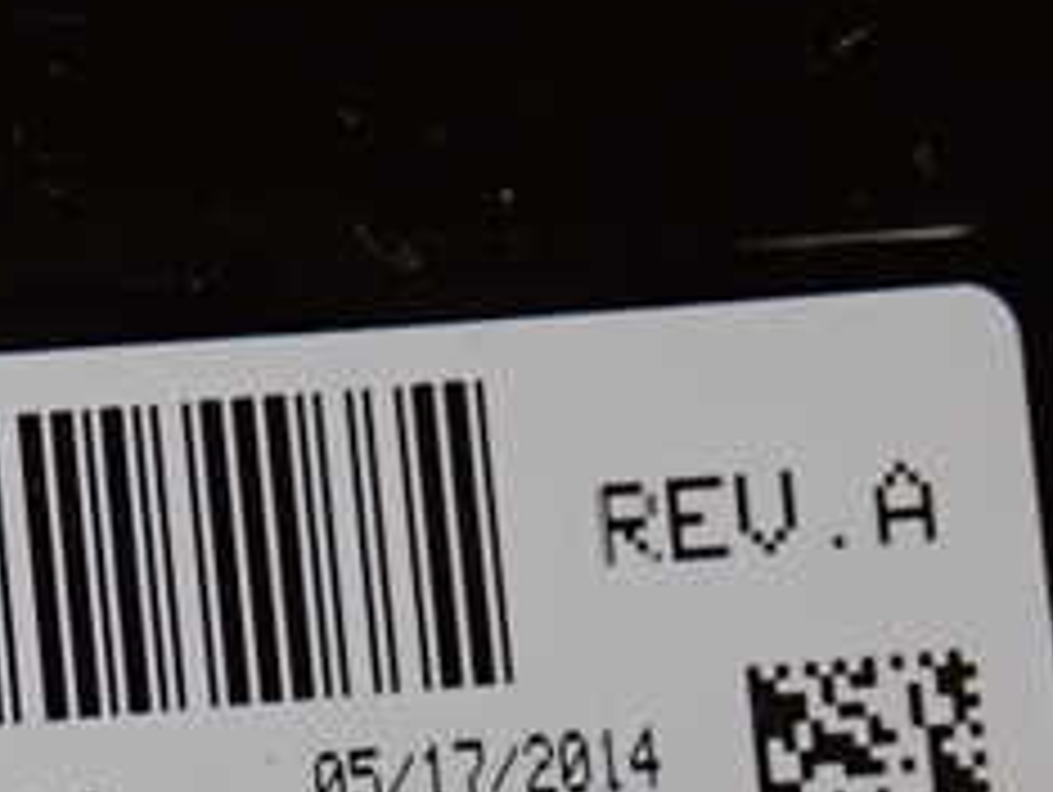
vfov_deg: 11.5
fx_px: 3898
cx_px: -220
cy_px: 806
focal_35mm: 128
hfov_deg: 14.9
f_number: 3.2
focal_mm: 9.01
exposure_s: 1/50
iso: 400
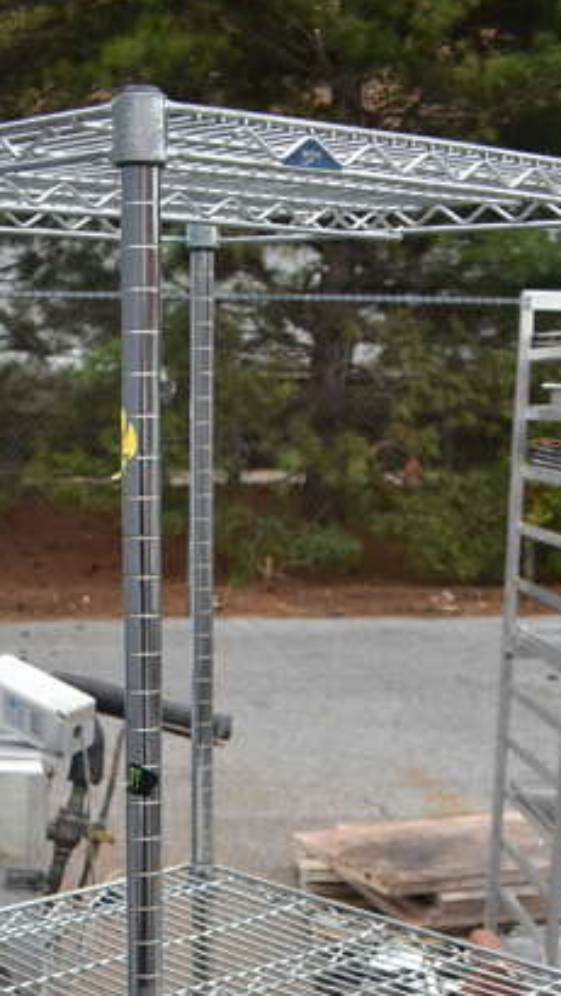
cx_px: 231
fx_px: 1664
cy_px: 1099
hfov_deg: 19.1
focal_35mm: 63
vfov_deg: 29.9
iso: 320
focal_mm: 18
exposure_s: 1/125
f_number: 5.6
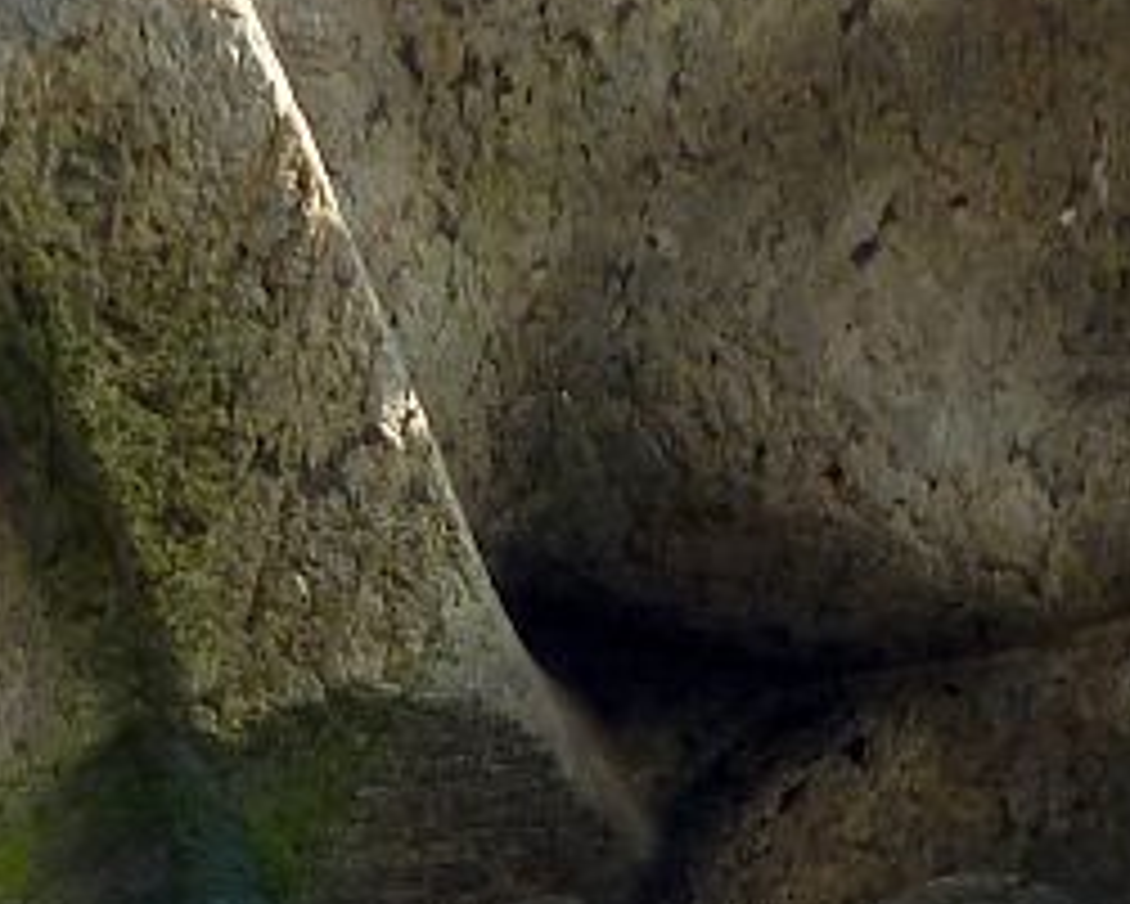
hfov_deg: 1.7
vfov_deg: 1.4
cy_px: 1079
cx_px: 387
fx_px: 37070
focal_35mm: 1108
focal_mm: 45.7
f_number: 4.8
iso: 100
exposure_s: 1/125
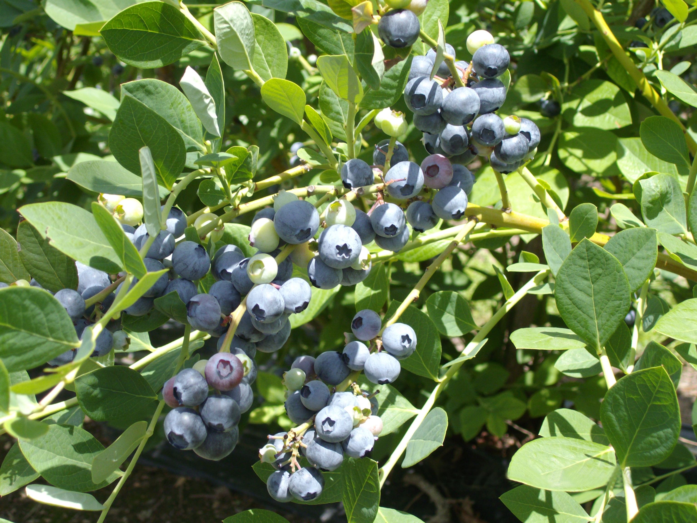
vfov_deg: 21.0
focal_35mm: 70
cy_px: 262
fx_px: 1409
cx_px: 348
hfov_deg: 27.8
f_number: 3.8
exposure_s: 1/320
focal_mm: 11.3
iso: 80
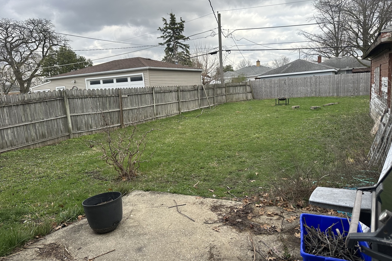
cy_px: 128
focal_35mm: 25
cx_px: 196
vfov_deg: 51.3
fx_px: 272
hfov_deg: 71.5
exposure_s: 1/971
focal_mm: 6.86
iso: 80
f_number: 1.78
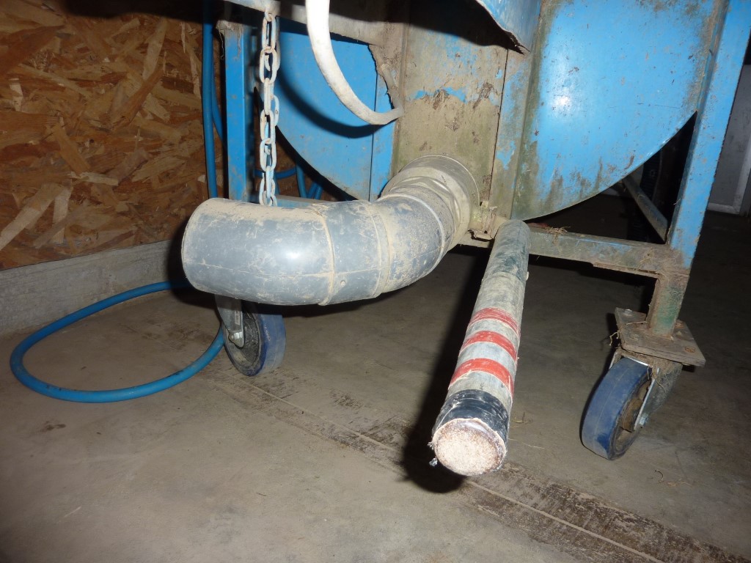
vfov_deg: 54.9
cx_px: 376
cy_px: 282
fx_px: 542
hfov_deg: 69.4
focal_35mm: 25
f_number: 3.3
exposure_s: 1/125
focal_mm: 4.1
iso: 100
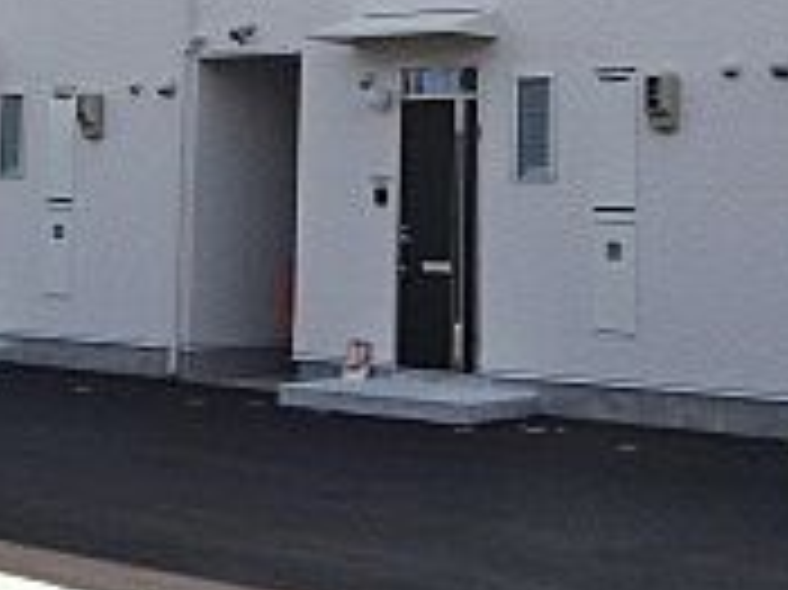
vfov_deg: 16.1
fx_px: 2002
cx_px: 347
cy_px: -108
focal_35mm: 88
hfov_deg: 22.3
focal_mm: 4.1
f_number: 3.5
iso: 80
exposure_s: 1/800
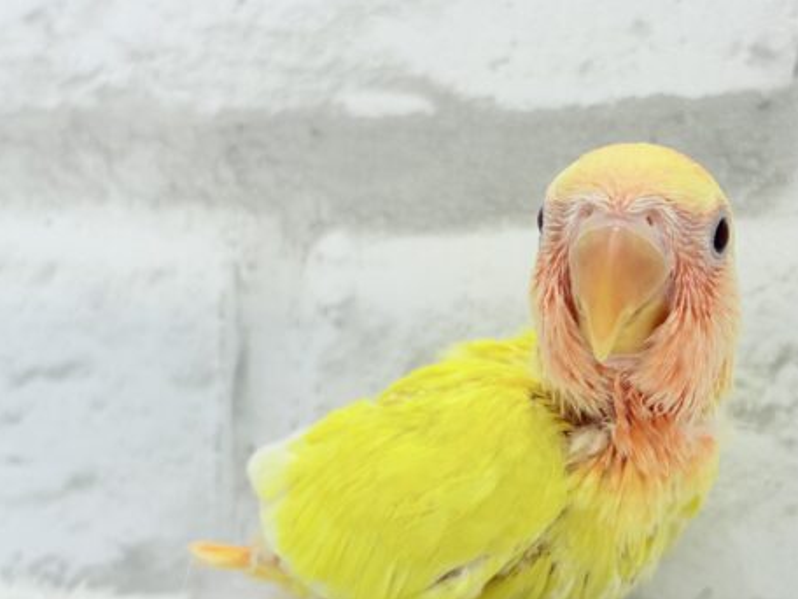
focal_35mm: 73
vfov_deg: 20.1
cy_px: 378
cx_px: 523
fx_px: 1683
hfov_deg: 26.5
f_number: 1.6
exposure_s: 1/50
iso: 40
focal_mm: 5.96
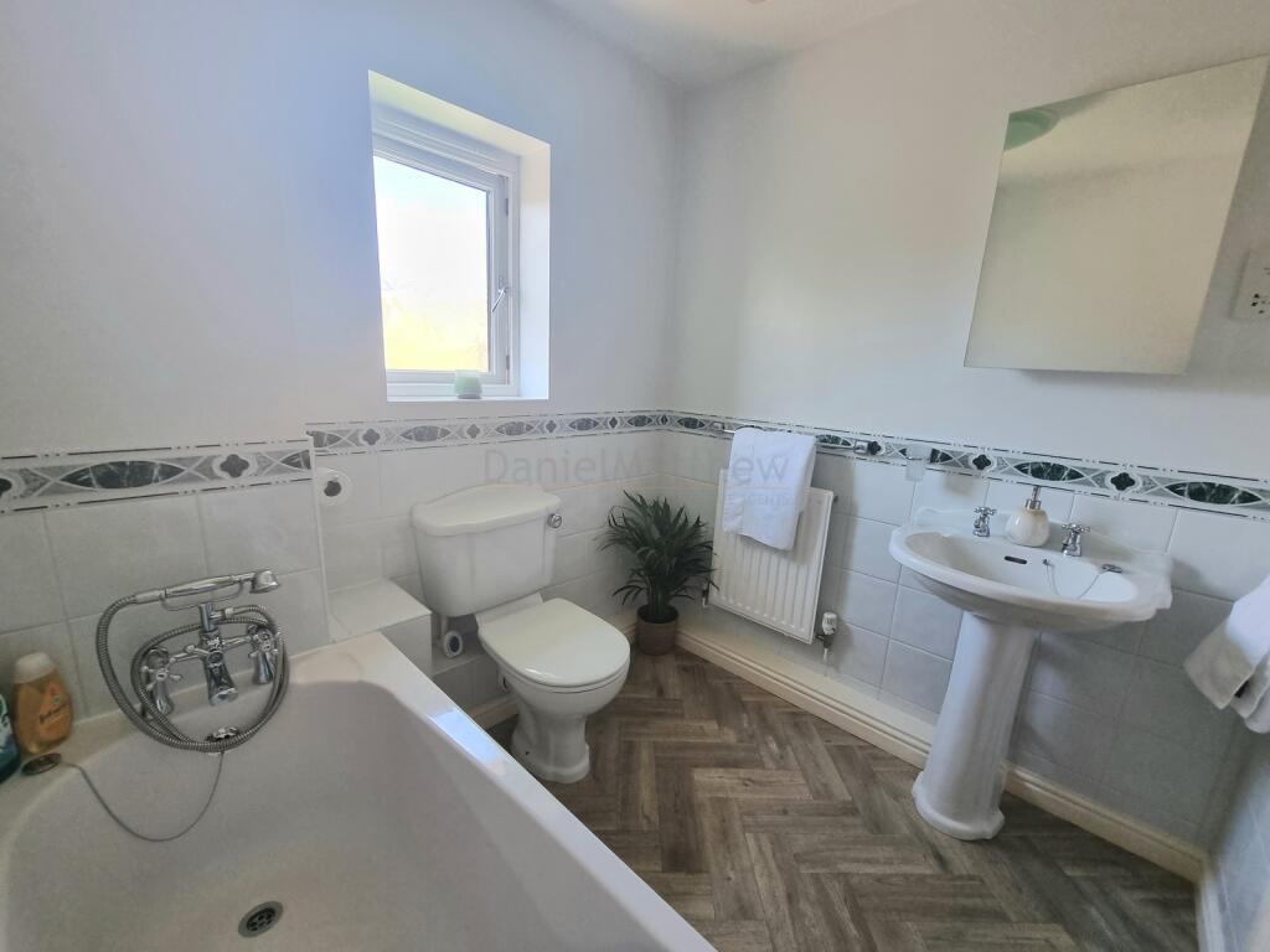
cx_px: 635
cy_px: 476
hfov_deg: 106.2
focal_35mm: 13
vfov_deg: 89.9
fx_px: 477
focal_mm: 2.2
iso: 100
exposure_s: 1/60.2
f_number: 2.2
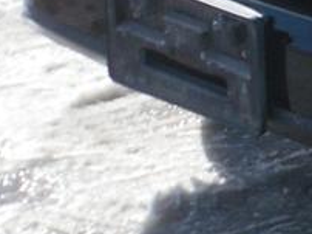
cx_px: 931
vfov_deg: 6.3
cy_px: -372
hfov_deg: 7.8
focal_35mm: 222
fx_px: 1999
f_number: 8.2
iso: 80
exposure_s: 1/122
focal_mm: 6.3
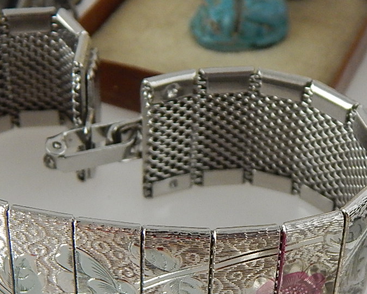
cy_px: 200
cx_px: 227
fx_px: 1086
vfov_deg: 15.3
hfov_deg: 19.2
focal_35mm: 100
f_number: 3.6
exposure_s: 1/60
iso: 400
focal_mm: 7.7
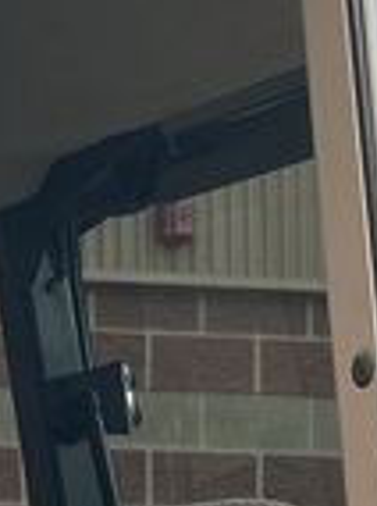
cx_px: -377
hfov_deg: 7.6
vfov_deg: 10.4
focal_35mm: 188
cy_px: 620
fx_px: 2738
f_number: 1.5
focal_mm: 5.7
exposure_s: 1/414
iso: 50
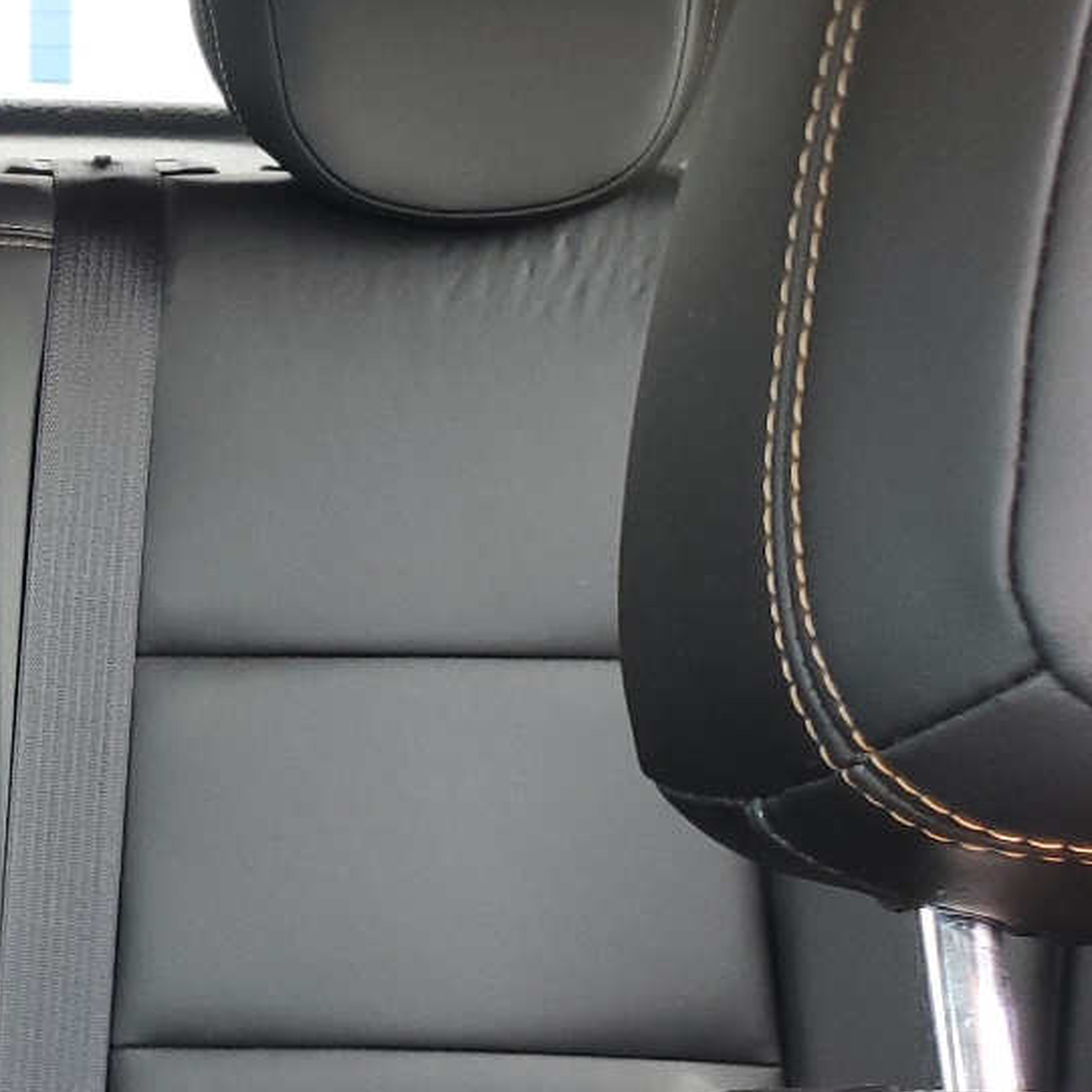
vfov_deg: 25.3
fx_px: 2427
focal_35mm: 68
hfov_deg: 22.1
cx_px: -426
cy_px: 608
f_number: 1.5
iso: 85
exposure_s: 1/60.2
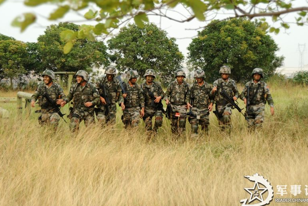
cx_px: 155
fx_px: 744
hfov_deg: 23.4
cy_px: 94
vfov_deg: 15.7
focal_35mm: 87
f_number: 5.3
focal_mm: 75
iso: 200
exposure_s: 1/50
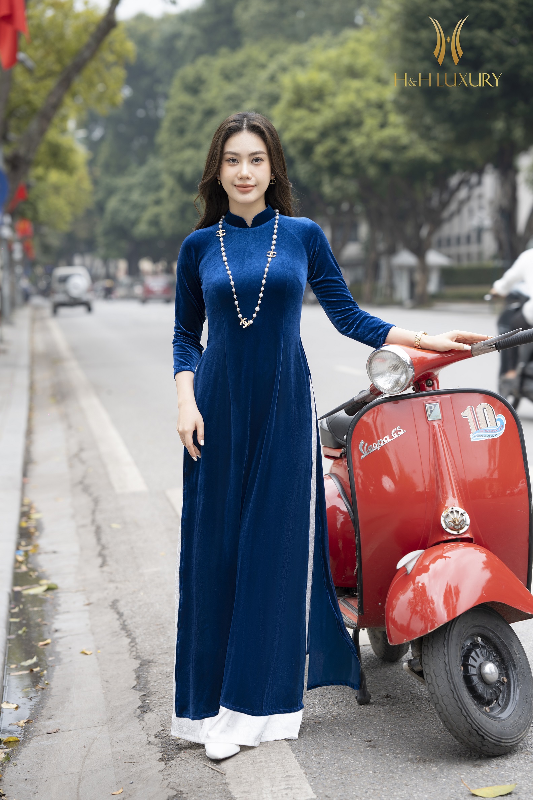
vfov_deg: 23.9
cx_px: 266
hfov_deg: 16.1
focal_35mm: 85
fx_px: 1888
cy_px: 400
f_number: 3.5
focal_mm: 85
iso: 100
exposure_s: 1/200
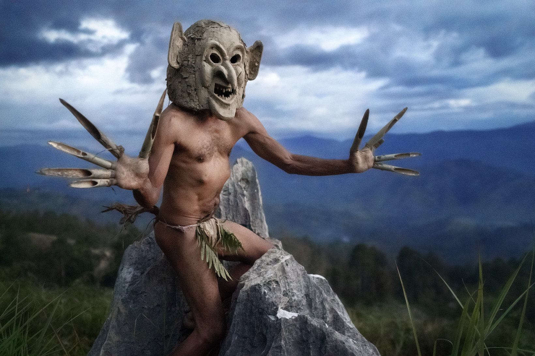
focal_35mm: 35
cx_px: 268
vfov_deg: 37.8
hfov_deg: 54.4
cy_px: 178
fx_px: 520
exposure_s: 1/40
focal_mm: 35
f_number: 2.5
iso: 25600
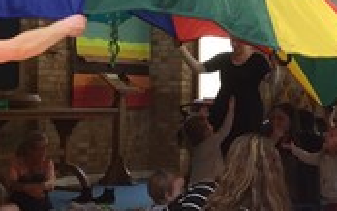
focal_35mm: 99
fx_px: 910
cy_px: 134
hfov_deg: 21.0
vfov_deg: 13.2
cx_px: 149
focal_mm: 4.15
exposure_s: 1/33
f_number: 2.2
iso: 50
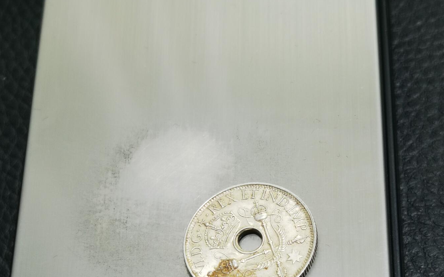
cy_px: 242
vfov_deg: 14.9
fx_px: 1053
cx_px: 223
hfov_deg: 23.8
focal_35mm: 87
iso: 100
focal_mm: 6.67
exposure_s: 1/100
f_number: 1.9
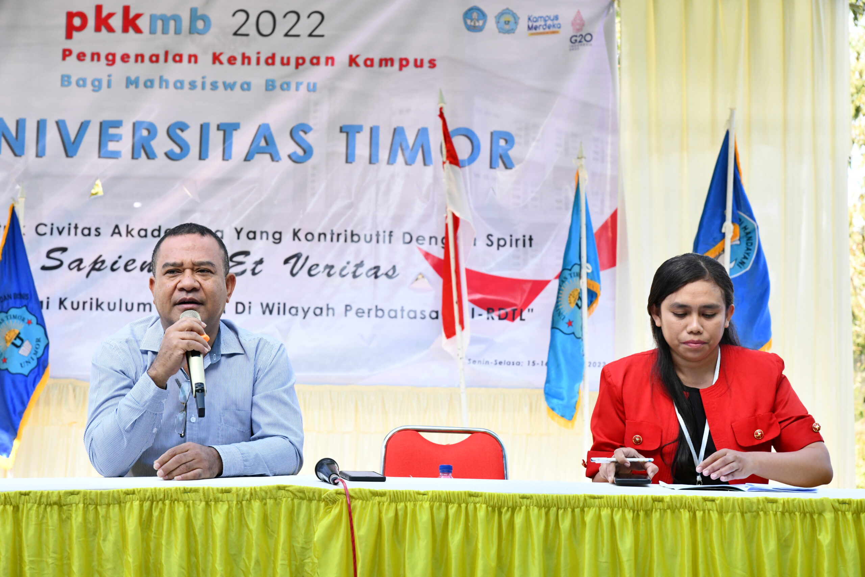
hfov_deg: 22.1
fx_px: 2211
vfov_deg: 14.9
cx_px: 432
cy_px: 288
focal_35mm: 92
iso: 3200
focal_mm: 92
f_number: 11
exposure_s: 1/500
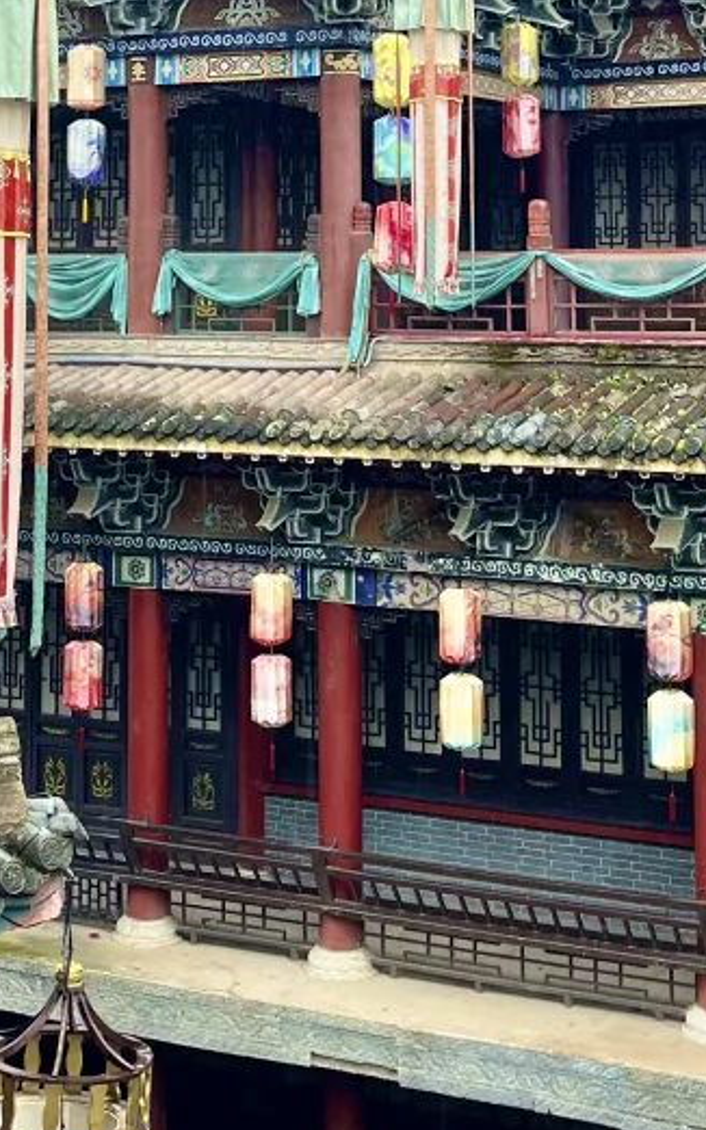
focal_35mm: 76
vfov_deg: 26.0
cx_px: 214
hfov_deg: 17.1
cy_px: 50
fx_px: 2341
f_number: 1.6
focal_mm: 5.1
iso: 80
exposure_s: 1/121
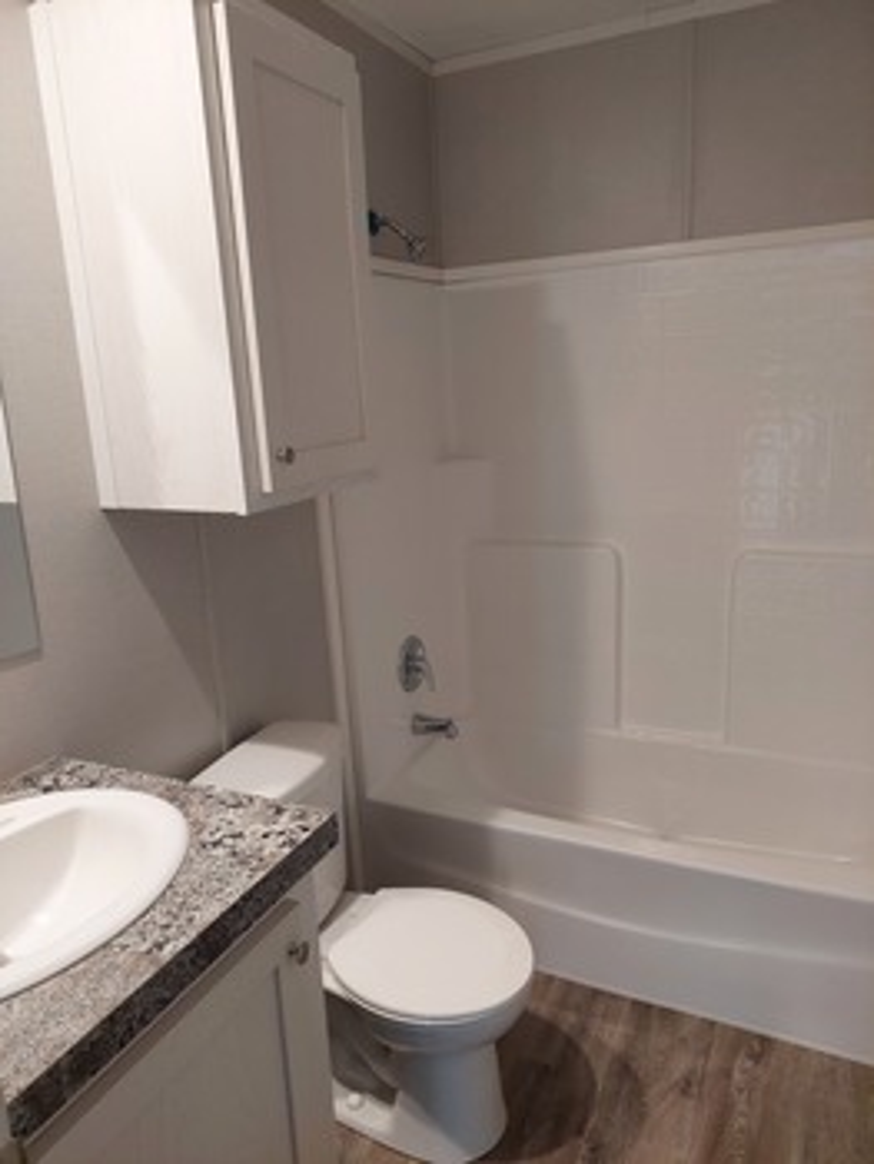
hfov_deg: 56.9
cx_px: 437
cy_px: 582
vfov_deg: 71.6
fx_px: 807
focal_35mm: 24
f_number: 1.8
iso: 320
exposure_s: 1/60
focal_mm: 5.23
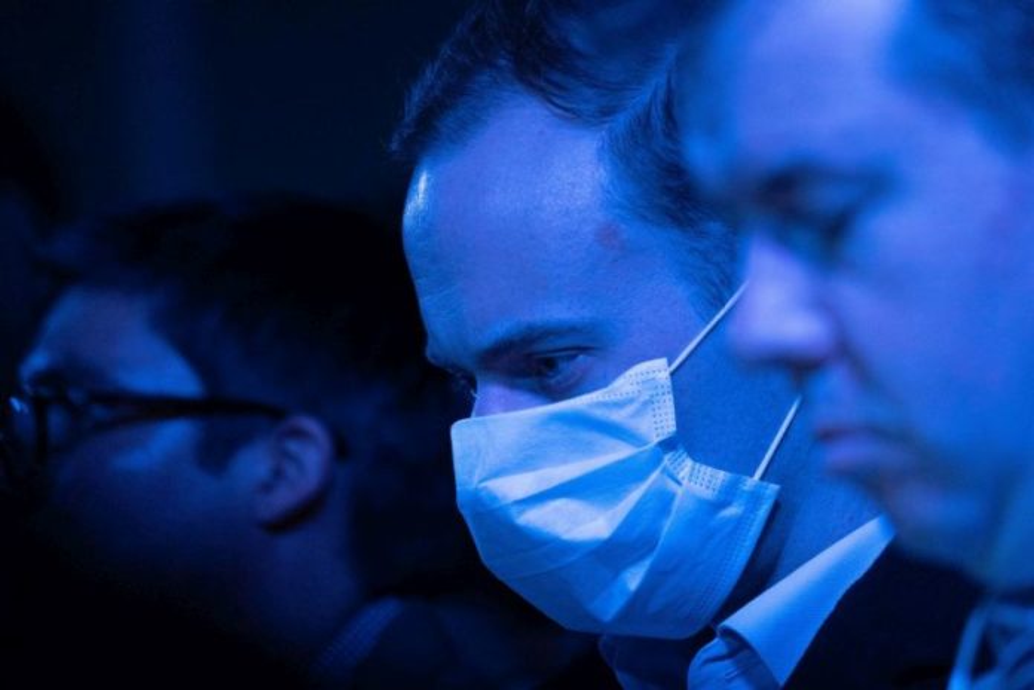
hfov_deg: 6.4
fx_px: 9219
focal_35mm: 321
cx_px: 517
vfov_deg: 4.3
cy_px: 345
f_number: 6.3
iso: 5000
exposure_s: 1/320
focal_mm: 321
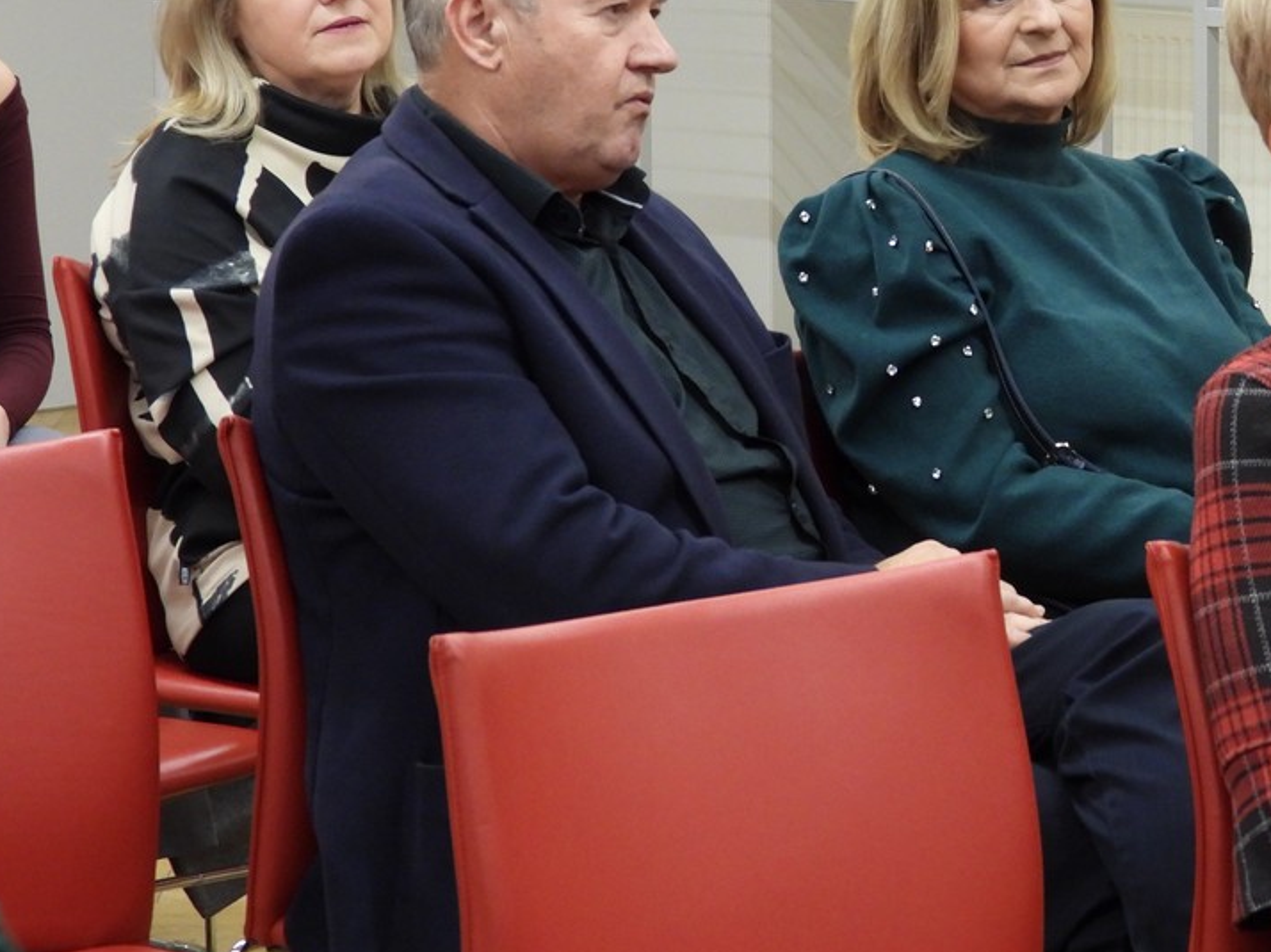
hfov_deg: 12.8
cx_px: 1043
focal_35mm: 153
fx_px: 5616
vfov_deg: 9.7
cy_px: 285
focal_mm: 16.3
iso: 400
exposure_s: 1/30
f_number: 3.5
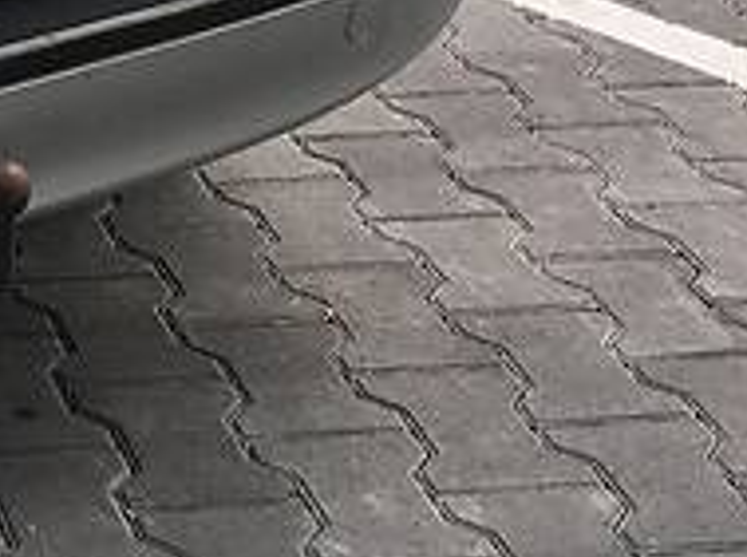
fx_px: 2649
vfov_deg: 11.2
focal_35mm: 123
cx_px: -352
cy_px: -438
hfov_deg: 15.0
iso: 25
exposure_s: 1/437
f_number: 2.2
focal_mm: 4.2
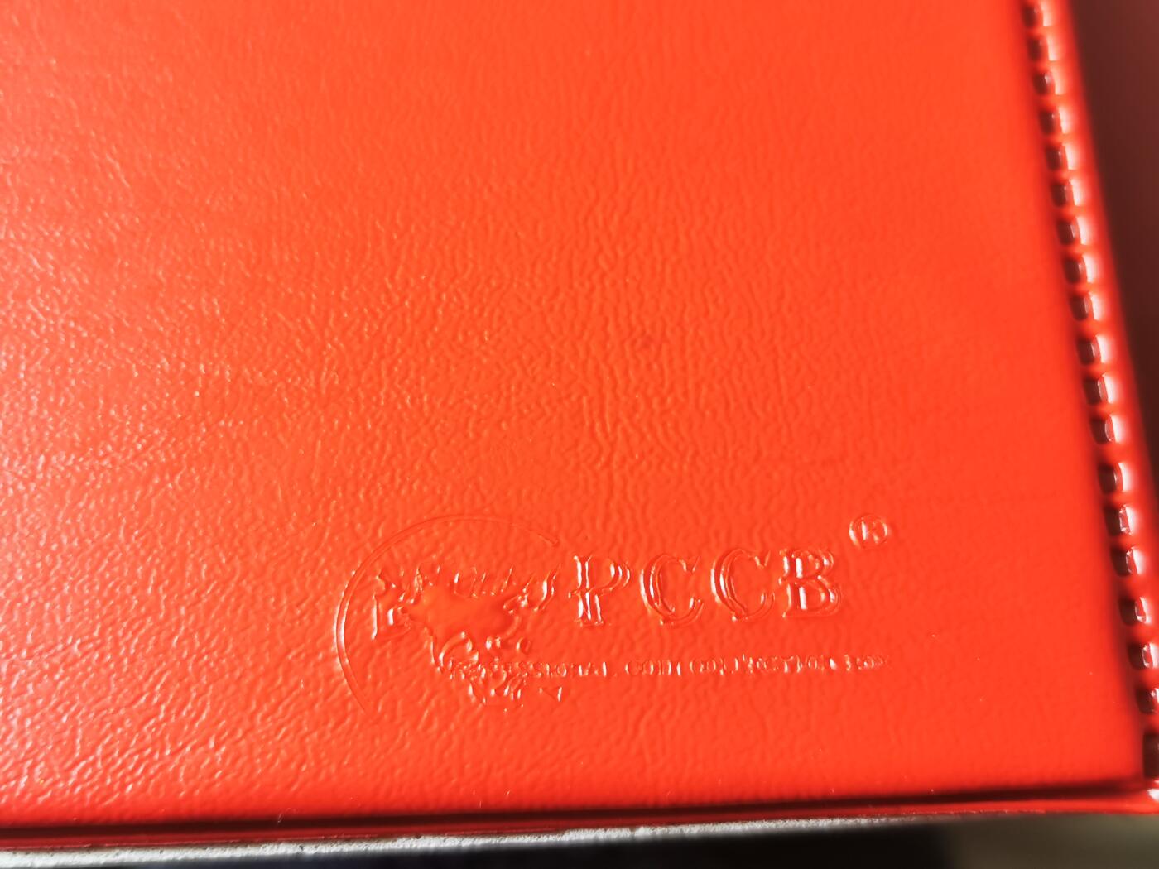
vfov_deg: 36.8
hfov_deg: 47.9
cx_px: 580
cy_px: 434
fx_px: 1306
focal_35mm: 39
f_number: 1.6
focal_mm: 5.56
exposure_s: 1/50
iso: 125
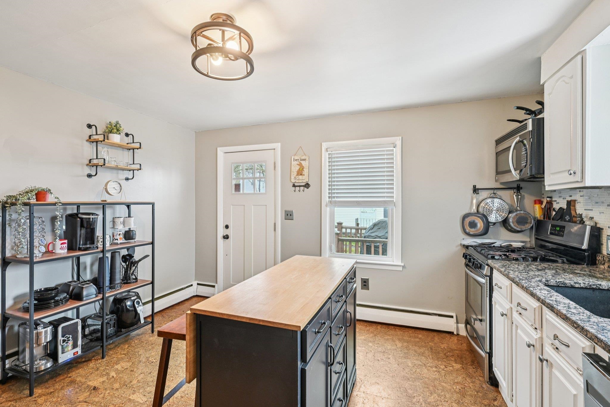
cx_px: 305
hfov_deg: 96.7
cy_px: 204
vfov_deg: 73.7
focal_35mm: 16
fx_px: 271
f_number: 8
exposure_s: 1/5
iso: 400
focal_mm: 16
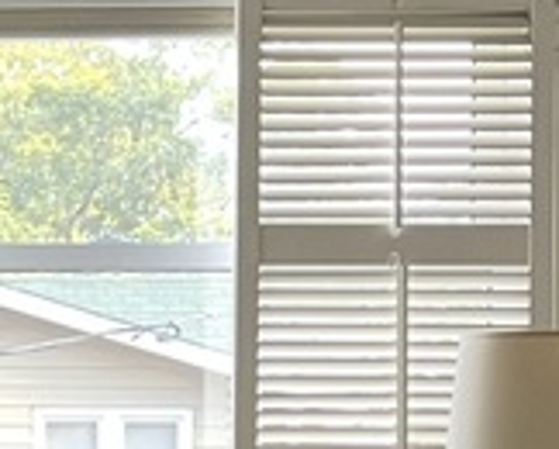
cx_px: -442
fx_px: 2650
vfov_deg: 9.6
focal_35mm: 160
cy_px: 411
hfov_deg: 11.2
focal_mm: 5.1
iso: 80
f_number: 1.6
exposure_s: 1/60
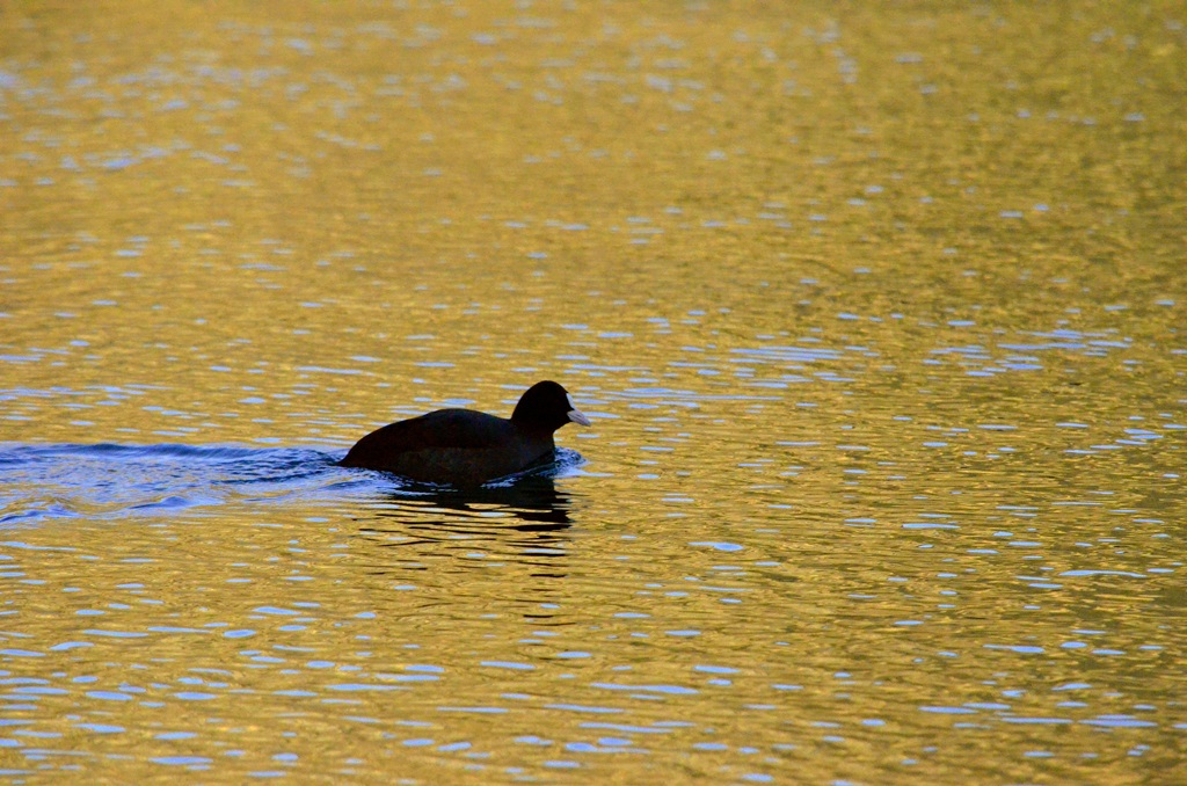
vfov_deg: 3.0
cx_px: 594
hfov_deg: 4.6
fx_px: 14805
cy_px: 393
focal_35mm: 450
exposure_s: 1/4000
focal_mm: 300
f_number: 9
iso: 6400
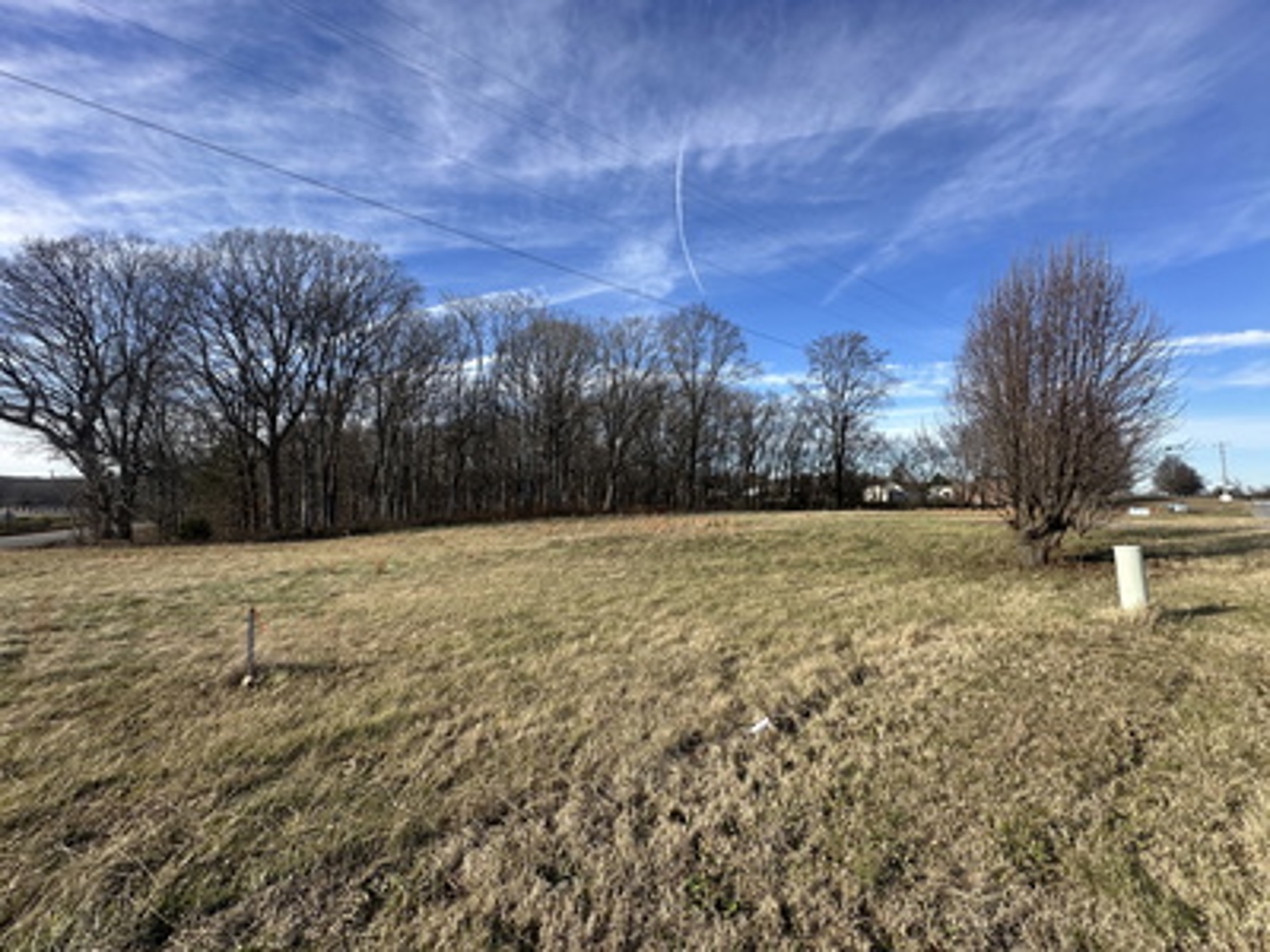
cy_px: 476
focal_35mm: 14
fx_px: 514
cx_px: 635
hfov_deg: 102.1
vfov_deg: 85.7
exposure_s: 1/1125
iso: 40
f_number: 2.2
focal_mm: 2.22
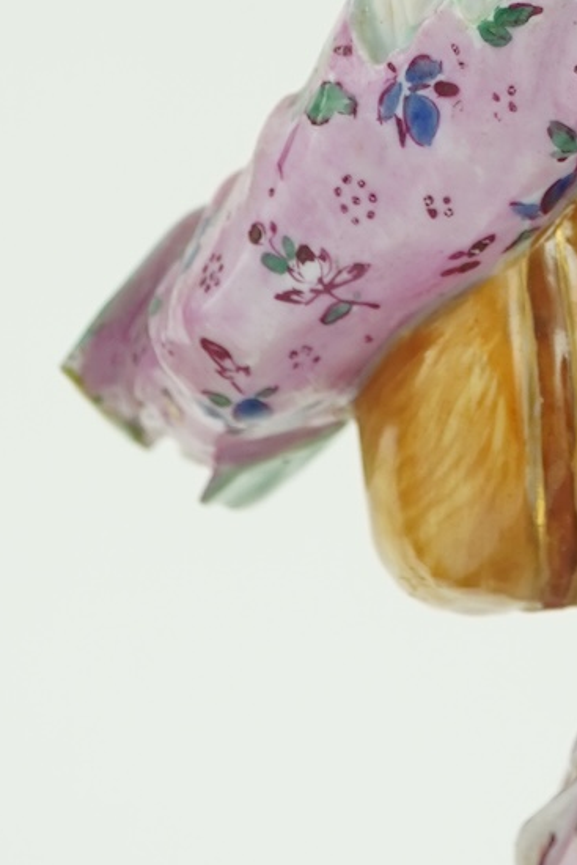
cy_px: -266
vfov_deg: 12.4
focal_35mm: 161
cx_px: 934
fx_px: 3868
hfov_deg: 8.3
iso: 500
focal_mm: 30
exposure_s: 1/50
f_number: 9
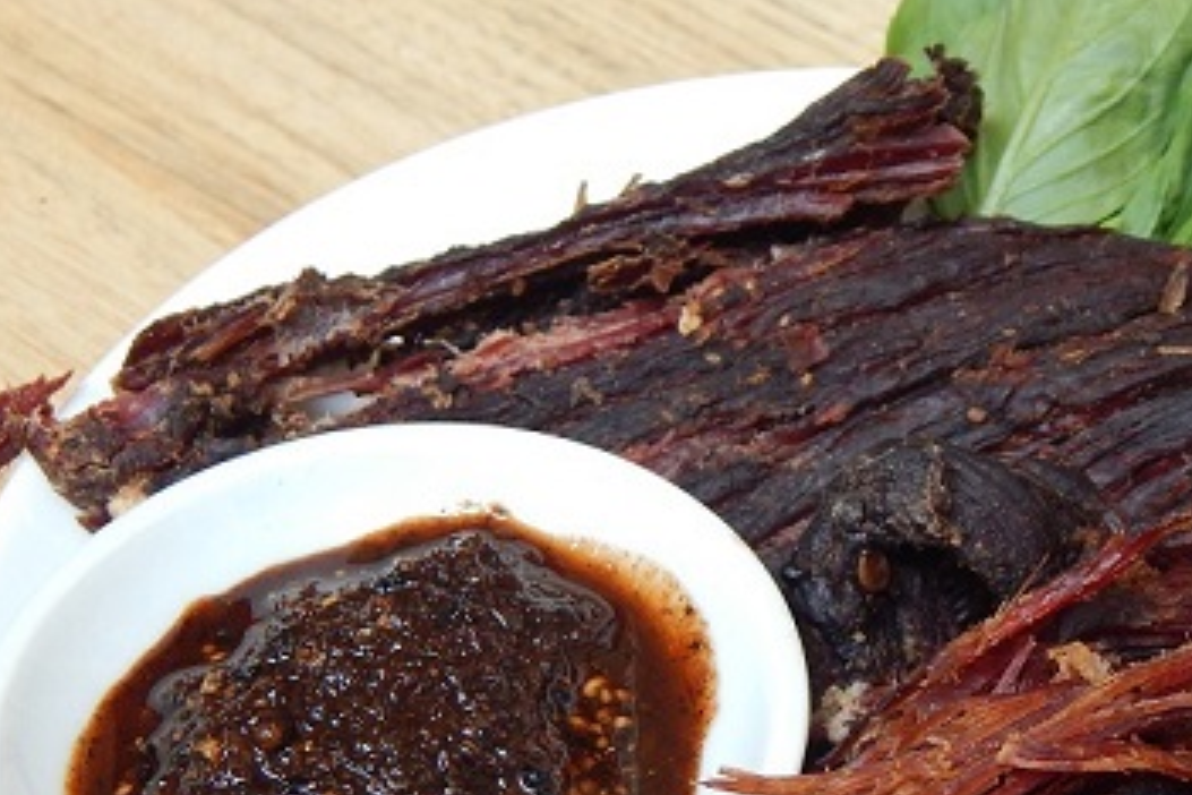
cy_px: 703
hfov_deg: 23.0
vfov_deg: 15.4
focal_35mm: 88
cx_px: 846
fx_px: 2914
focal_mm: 8.6
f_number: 3.7
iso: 180
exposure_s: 1/30
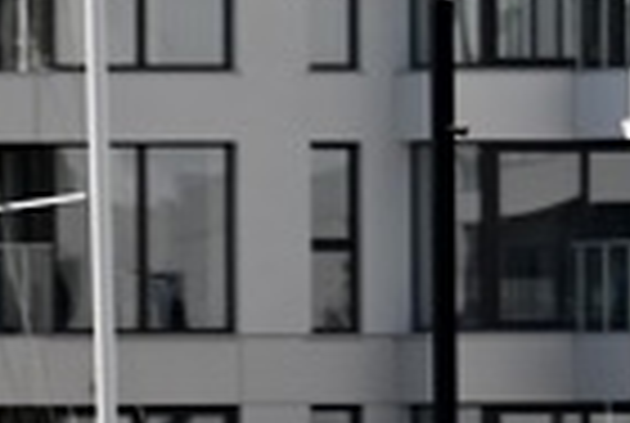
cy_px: 32
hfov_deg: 1.0
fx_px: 35618
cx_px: 2025
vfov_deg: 0.7
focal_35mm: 2031
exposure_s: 1/500
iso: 100
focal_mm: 300
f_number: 5.6
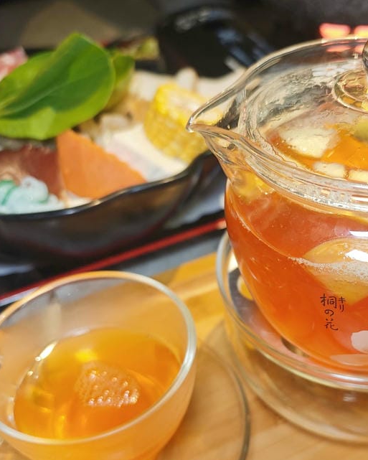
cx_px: 251
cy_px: 288
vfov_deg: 43.5
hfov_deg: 35.3
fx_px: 572
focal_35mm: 42
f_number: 2
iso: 320
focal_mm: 8.72
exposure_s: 1/120
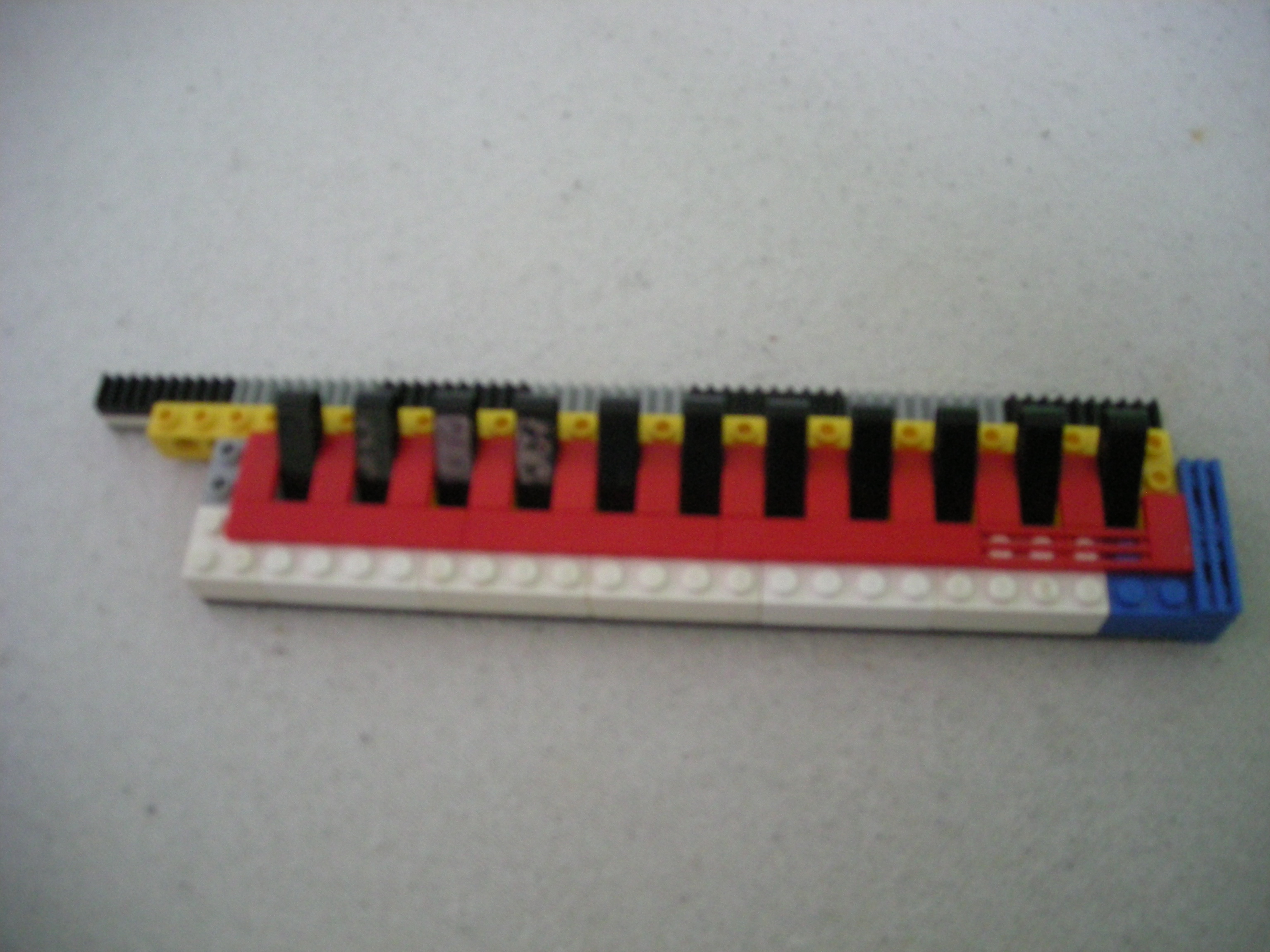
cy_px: 476
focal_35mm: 35
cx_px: 635
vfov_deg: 40.7
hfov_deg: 52.6
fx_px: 1284
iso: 400
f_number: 2.8
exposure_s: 1/25
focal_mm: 5.7
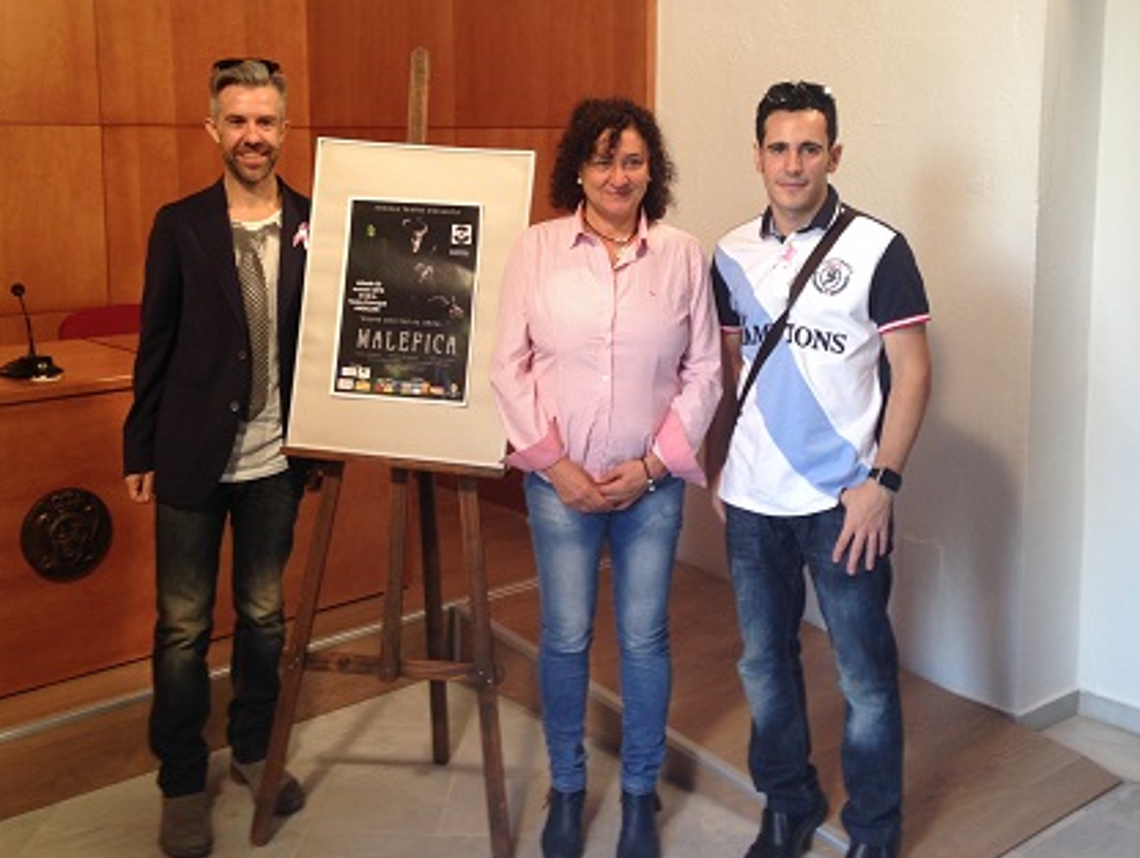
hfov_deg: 42.9
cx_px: 566
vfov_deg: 32.7
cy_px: 308
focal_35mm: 44
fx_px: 1451
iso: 50
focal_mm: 4.12
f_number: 2.4
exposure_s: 1/24
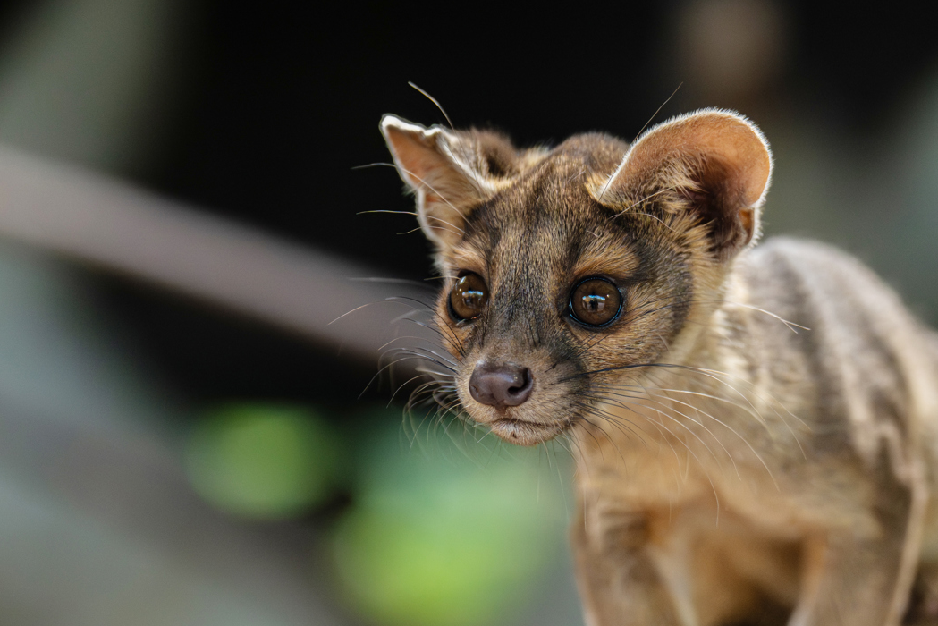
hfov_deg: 12.7
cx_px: 633
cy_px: 454
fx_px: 4196
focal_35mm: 161
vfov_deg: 8.5
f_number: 3.2
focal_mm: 88
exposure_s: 1/800
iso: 2500
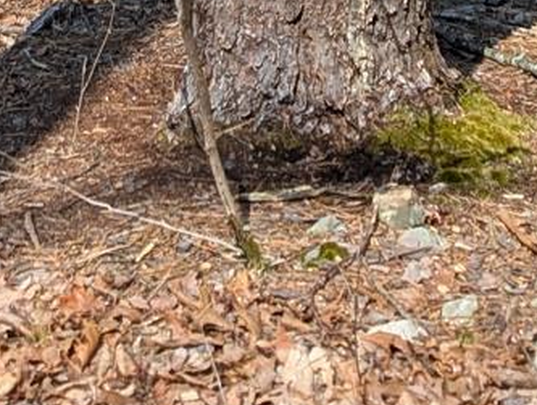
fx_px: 2285
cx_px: -223
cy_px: -712
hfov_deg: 12.8
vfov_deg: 8.7
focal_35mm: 147
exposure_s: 1/435
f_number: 1.68
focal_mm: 6.9
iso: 19
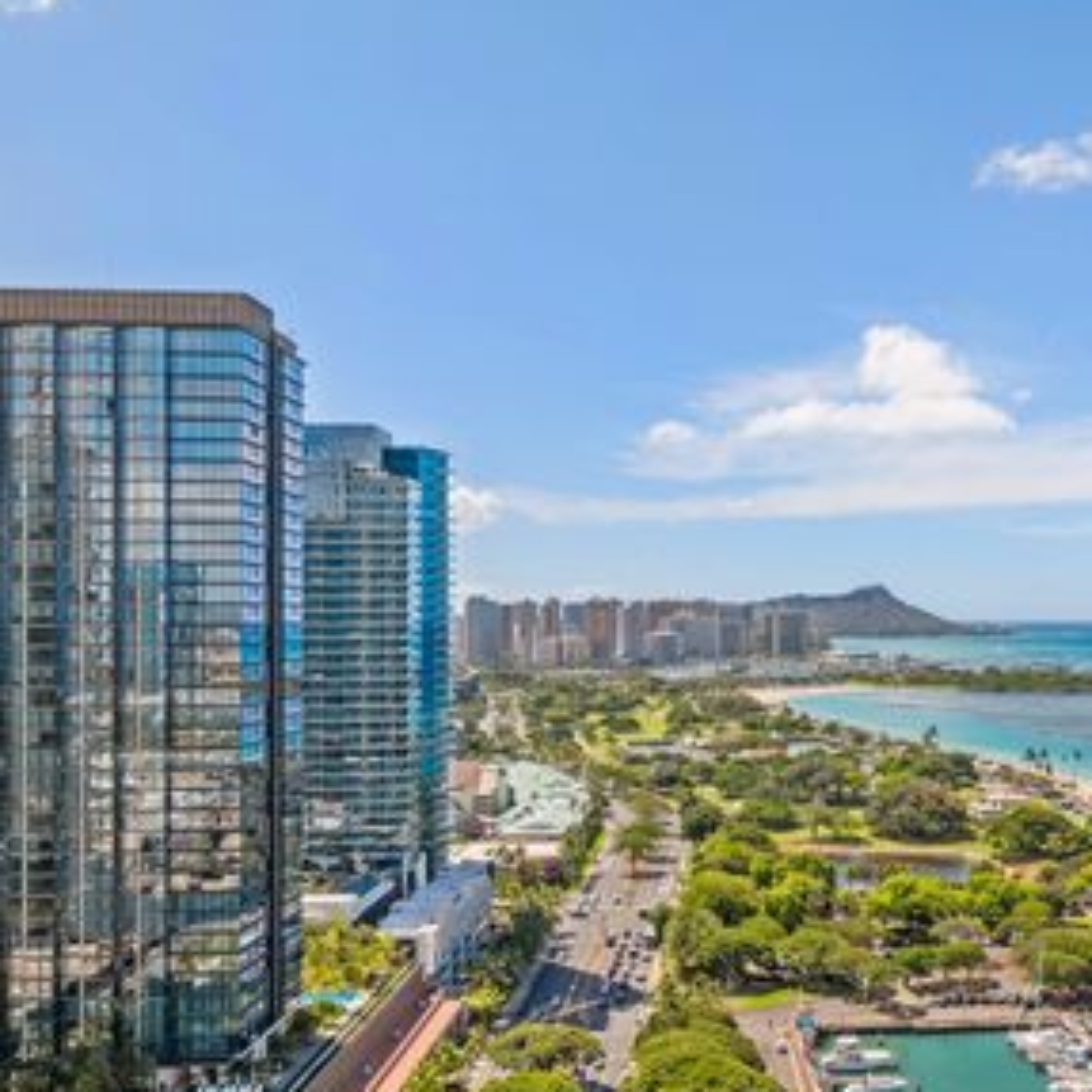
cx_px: 826
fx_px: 1321
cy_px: 634
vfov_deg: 44.8
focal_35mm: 37
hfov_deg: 43.4
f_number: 1.8
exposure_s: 1/120
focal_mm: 8.67
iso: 130
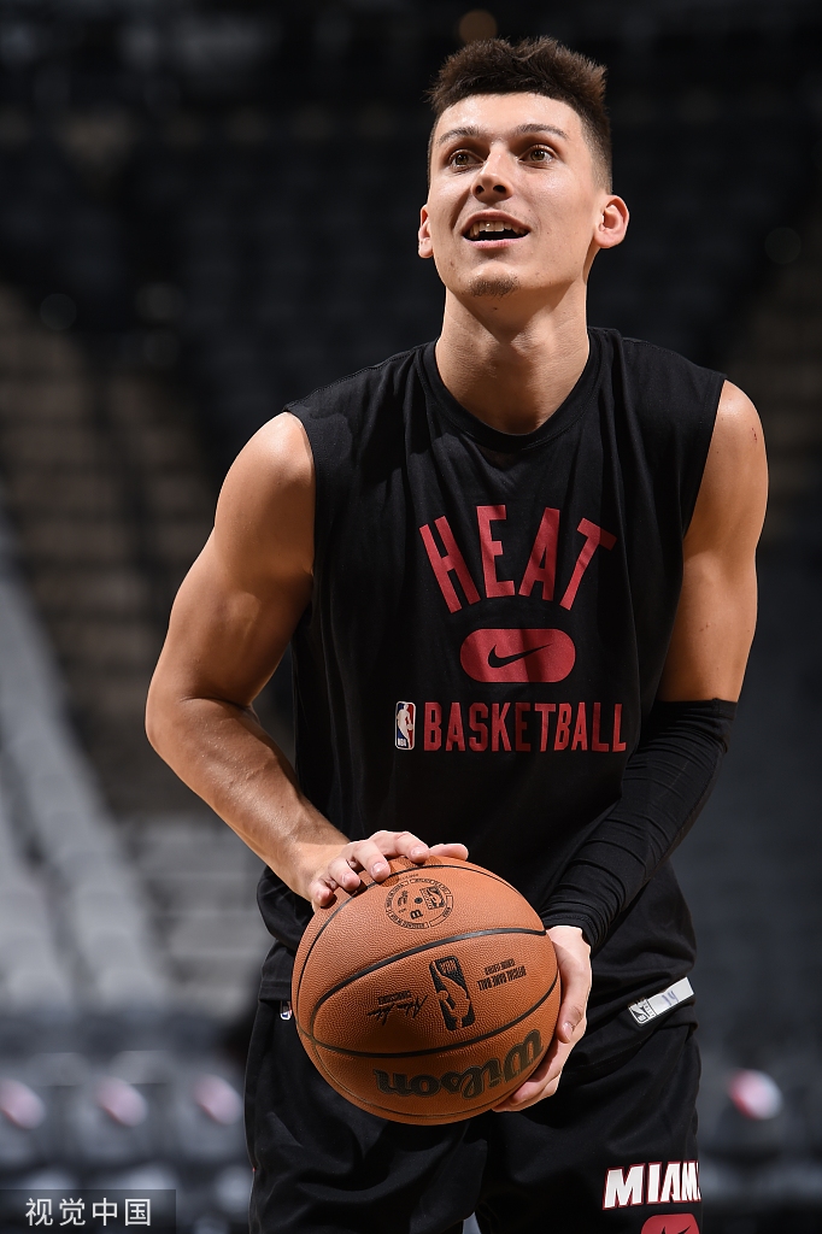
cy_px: 617
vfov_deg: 9.0
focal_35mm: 230
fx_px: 7882
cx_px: 411
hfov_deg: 6.0
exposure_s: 1/250
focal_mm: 230
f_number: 6.3
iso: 400
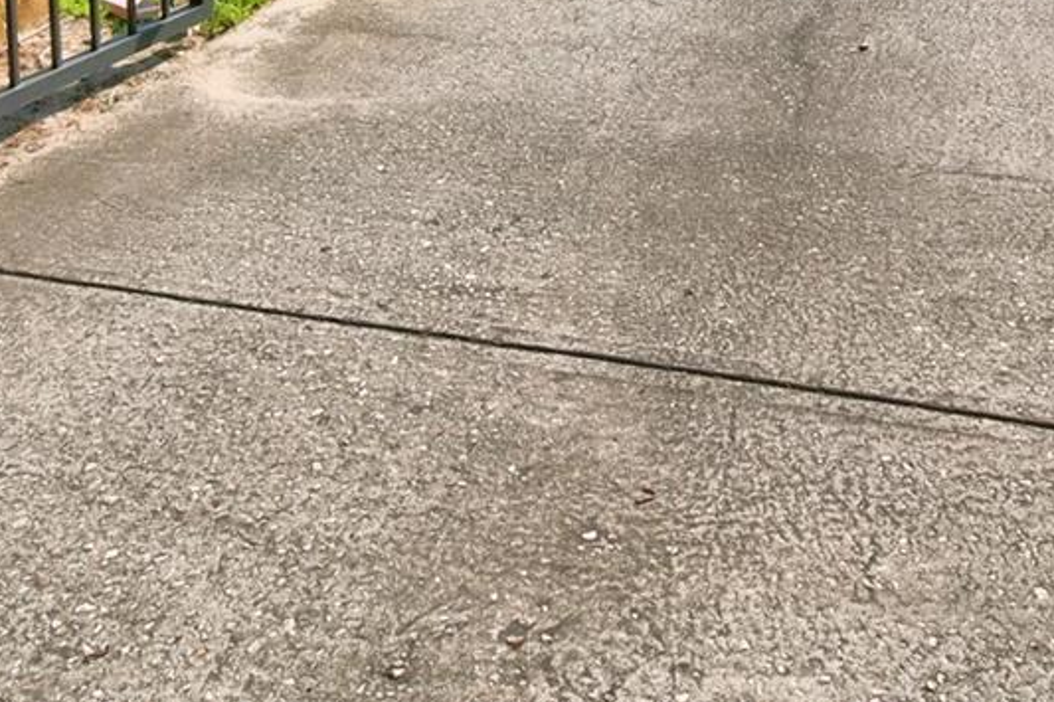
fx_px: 1317
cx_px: 651
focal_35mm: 45
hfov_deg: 43.3
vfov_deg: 24.0
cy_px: -334
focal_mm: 10
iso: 100
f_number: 11
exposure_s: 1/250
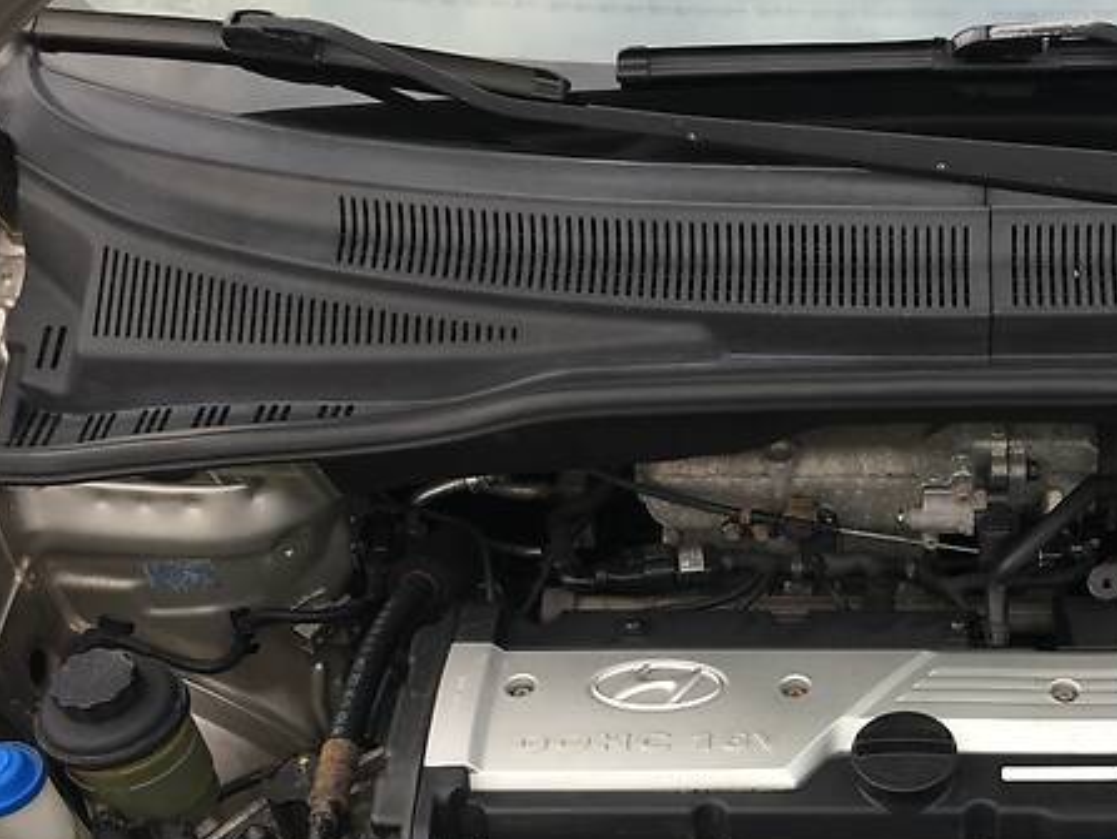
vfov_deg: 27.1
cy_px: 744
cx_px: 912
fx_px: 1679
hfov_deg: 35.5
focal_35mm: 52
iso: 25
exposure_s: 1/100
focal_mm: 4.2
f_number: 2.2
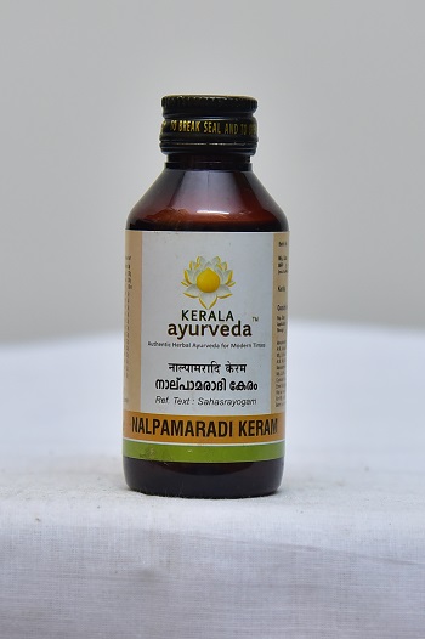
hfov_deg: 17.5
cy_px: 320
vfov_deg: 26.0
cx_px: 212
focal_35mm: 78
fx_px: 1383
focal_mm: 78
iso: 1600
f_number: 4.5
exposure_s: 1/125
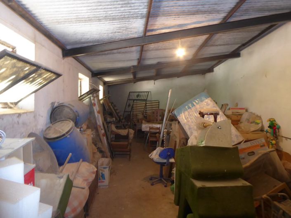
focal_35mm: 24
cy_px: 109
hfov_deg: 71.6
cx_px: 146
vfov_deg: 56.8
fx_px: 202
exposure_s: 1/4
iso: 250
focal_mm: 4.3
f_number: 3.3
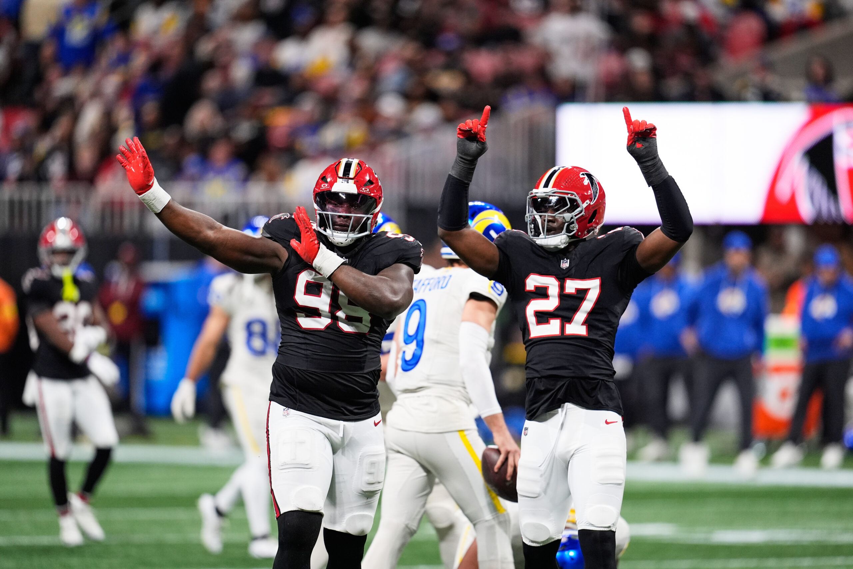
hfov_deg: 5.2
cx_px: 426
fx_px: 9478
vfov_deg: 3.4
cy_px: 284
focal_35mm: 400
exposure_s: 1/2000
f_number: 2.8
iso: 2000
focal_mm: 400
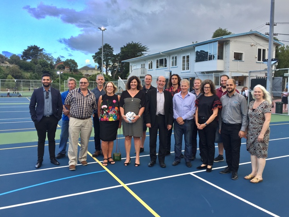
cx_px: 144
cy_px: 108
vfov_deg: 48.2
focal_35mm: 29
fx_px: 242
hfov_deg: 61.7
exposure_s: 1/262
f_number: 2.2
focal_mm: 4.15
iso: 32
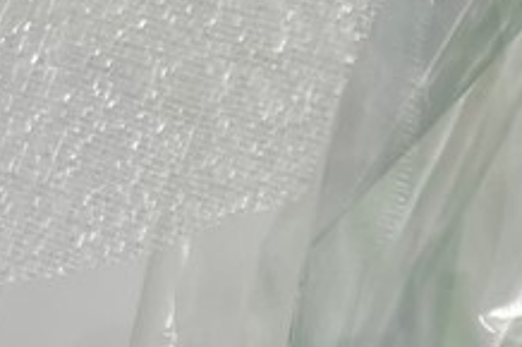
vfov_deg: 8.0
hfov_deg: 12.7
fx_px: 2072
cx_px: 1010
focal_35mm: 143
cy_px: 1094
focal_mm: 5.1
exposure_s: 1/193
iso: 32
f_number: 1.6
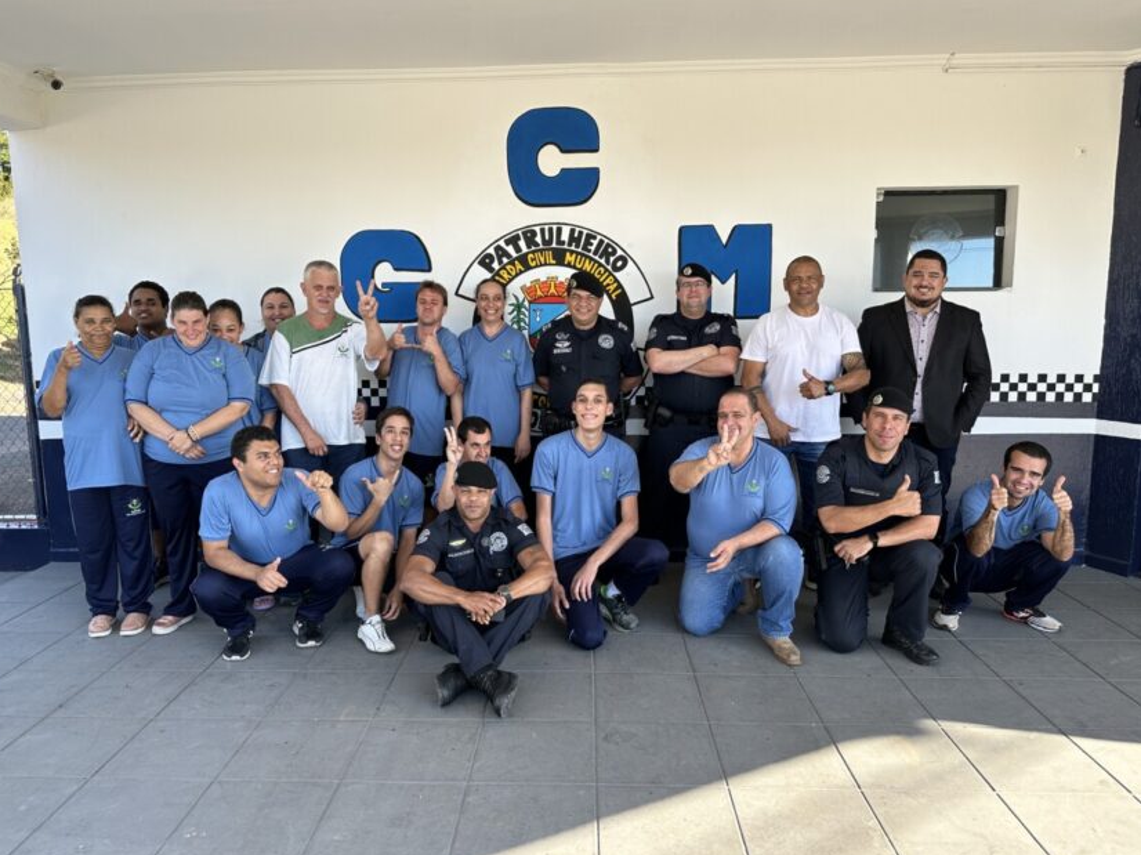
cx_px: 550
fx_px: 824
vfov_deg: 54.9
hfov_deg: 69.4
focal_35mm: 25
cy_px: 433
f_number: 1.78
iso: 80
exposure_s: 1/452
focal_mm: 6.86
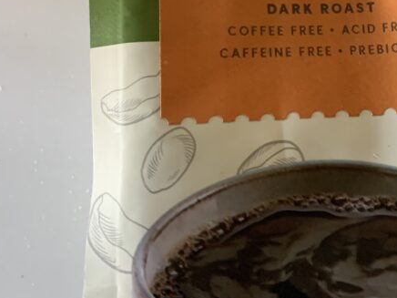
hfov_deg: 30.6
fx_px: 700
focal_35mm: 61
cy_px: -9
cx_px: 337
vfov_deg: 22.9
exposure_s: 1/60
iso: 320
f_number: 1.8
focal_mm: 4.25
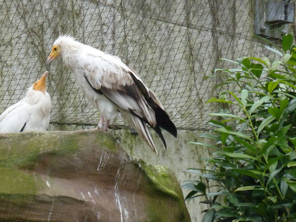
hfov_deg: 3.4
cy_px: 119
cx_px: 87
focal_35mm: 576
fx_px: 4925
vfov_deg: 2.6
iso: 320
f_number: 4.9
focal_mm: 49.2
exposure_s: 1/125
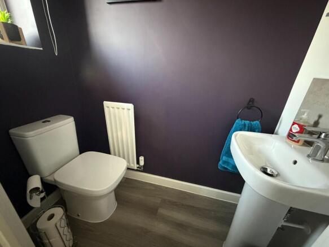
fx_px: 133
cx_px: 164
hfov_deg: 102.1
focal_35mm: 14
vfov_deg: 85.7
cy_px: 124
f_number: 2.2
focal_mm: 2.22
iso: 1000
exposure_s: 1/33
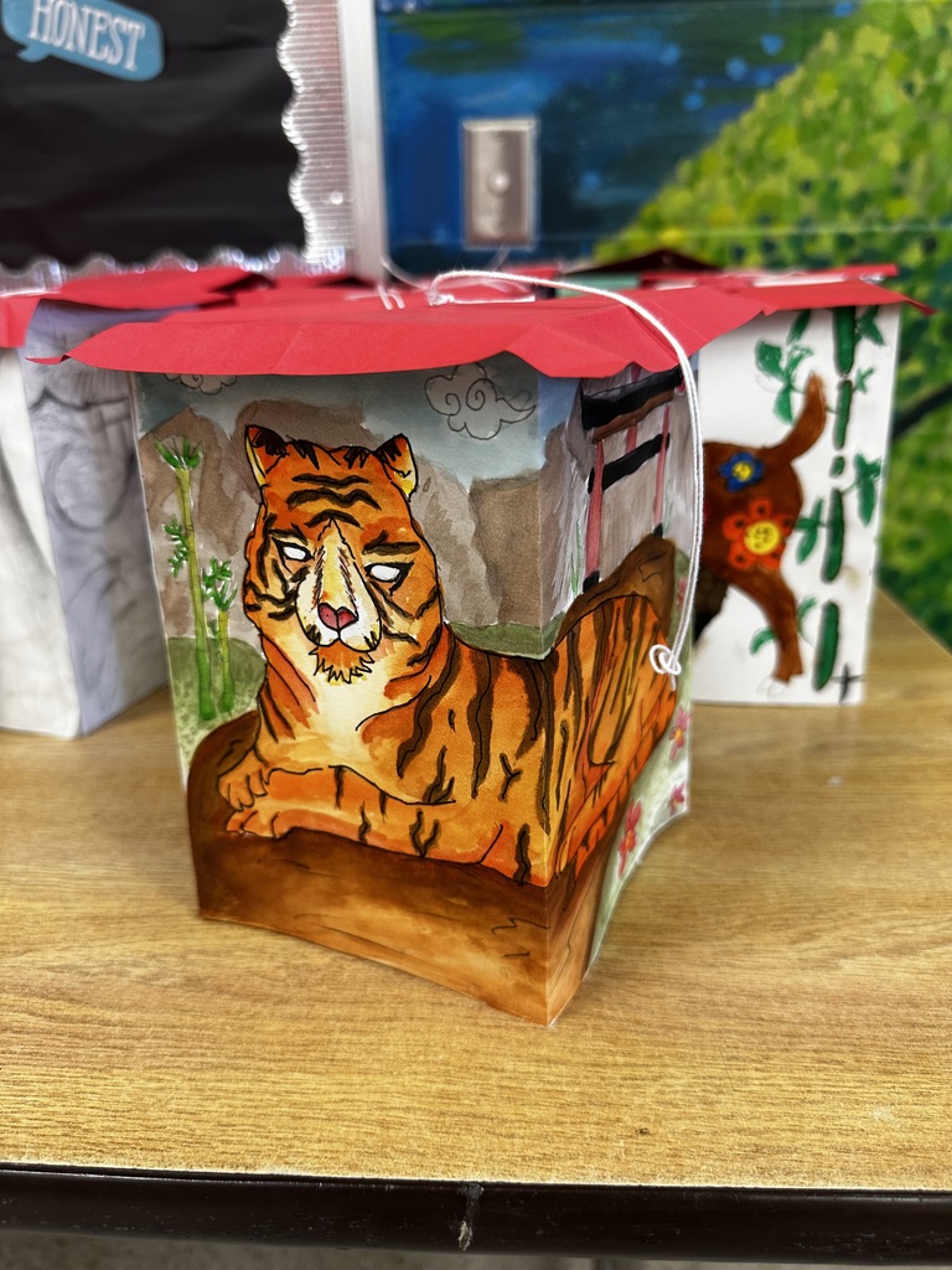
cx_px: 476
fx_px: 880
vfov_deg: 71.6
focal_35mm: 24
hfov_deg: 56.8
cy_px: 635
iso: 125
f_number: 1.78
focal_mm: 6.86
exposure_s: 1/60
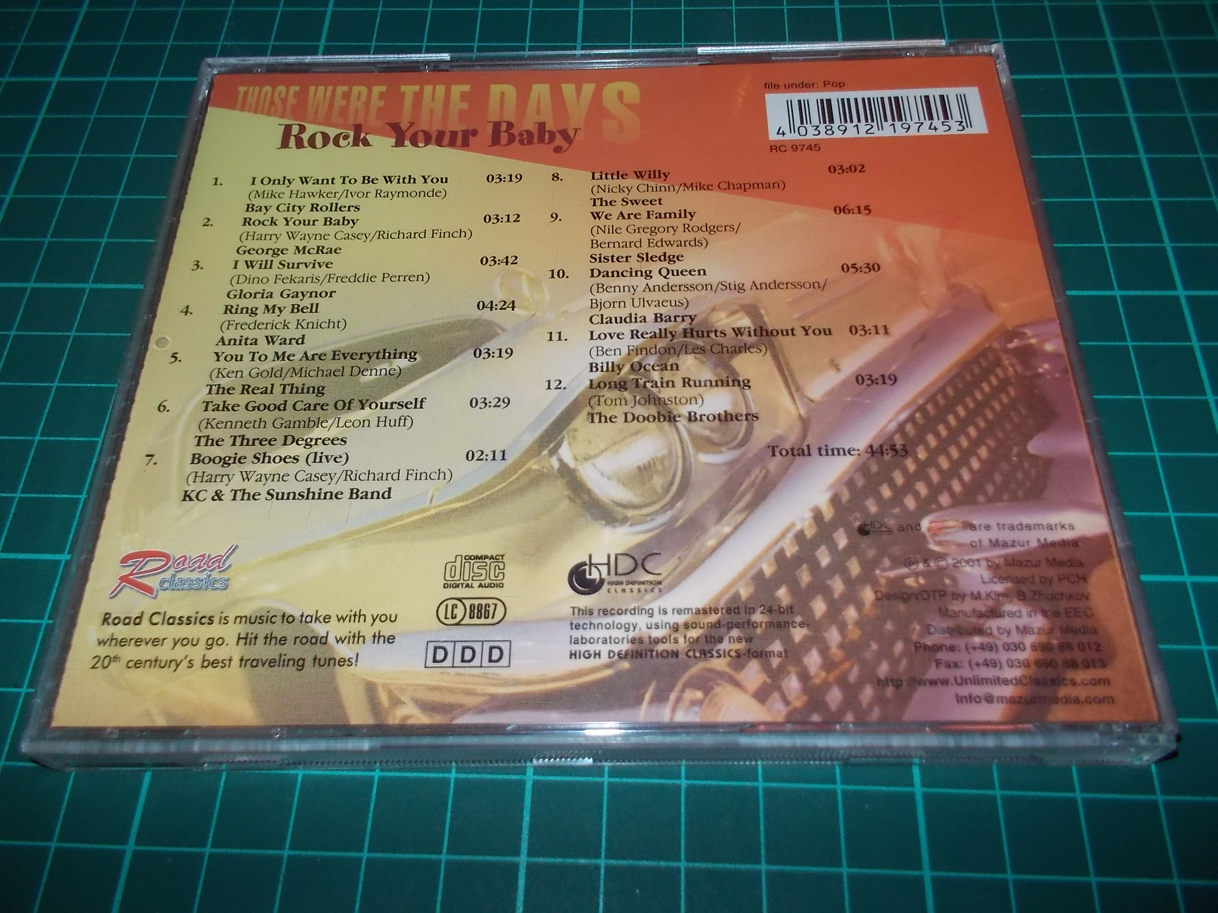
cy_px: 456
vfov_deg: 48.2
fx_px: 1020
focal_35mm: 29
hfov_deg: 61.7
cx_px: 609
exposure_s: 1/30
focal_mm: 4.1
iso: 200
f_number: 3.3
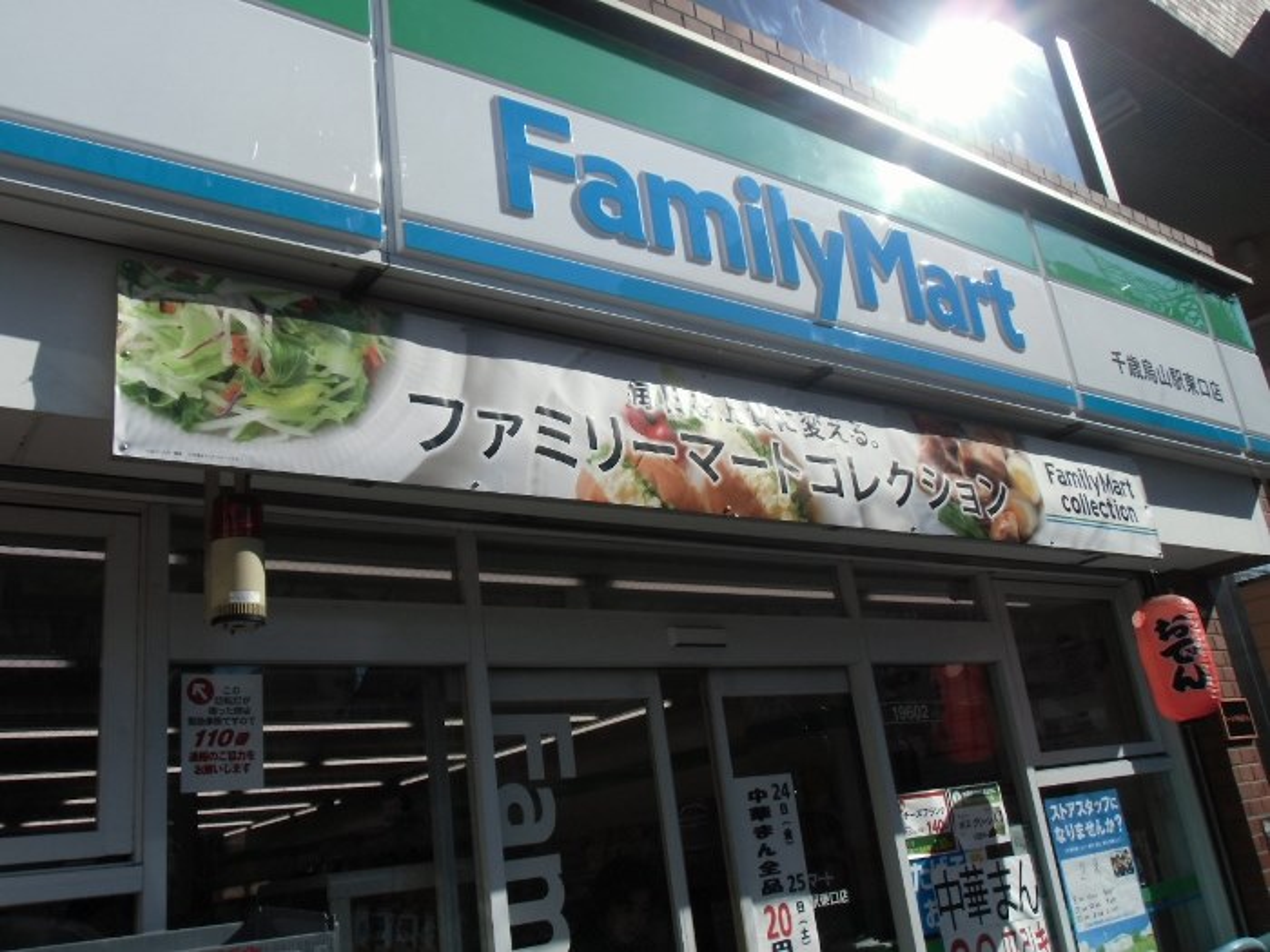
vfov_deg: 46.8
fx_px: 1101
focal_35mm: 30
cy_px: 476
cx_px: 635
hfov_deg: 60.0
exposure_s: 1/800
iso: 64
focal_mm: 5.36
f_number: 3.5
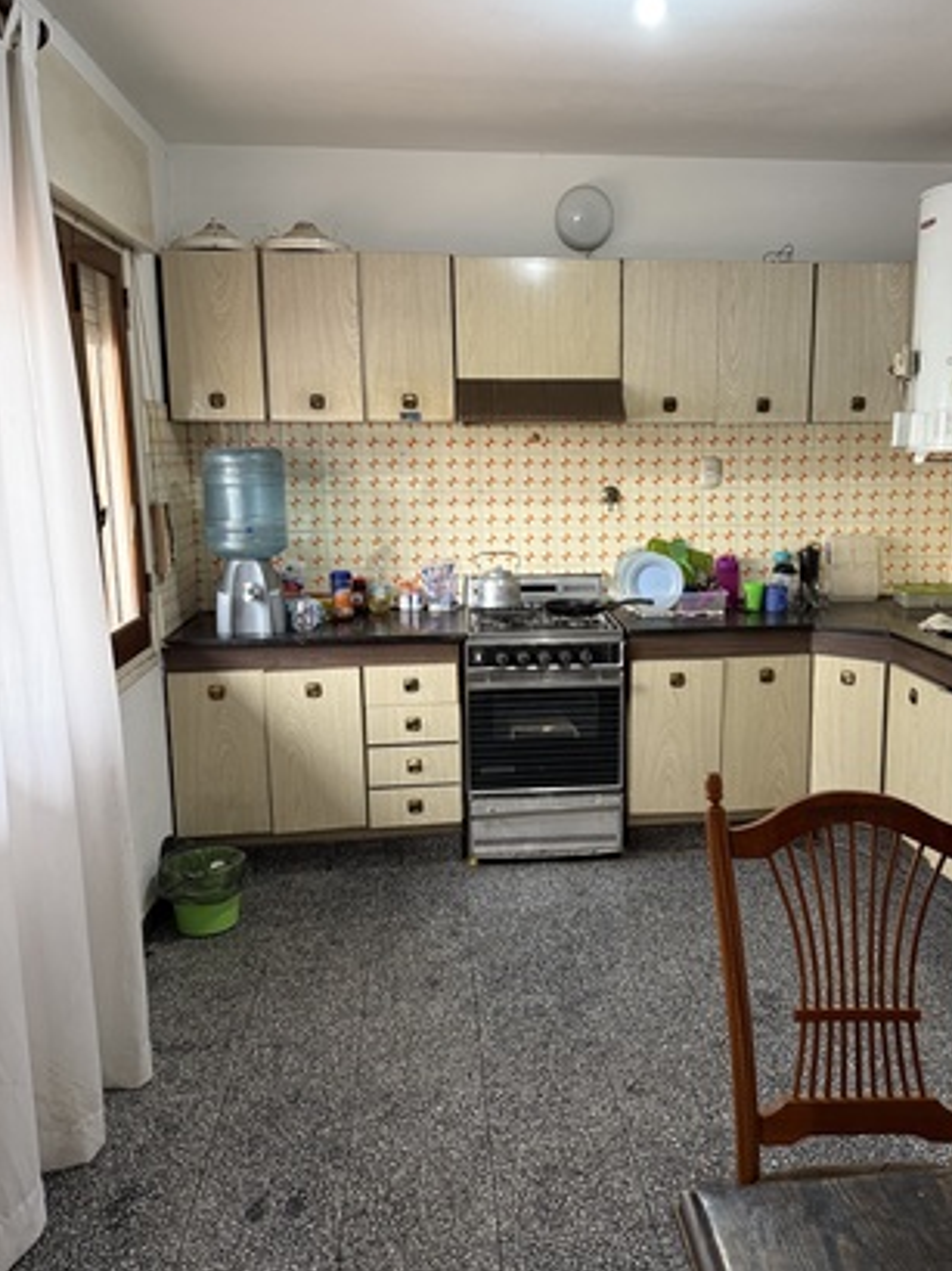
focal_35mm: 29
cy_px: 631
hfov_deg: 47.9
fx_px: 1065
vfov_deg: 61.7
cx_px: 569
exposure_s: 1/50
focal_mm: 6.76
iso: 320
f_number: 1.78
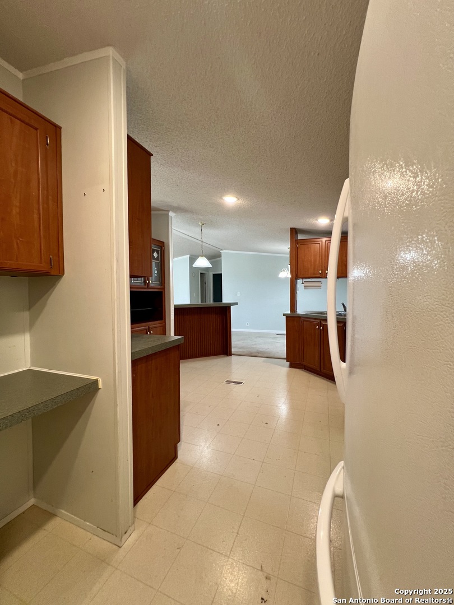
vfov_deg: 106.2
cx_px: 227
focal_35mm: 13
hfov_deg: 89.9
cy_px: 302
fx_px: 227
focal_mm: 1.57
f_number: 1.8
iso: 125
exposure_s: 1/60
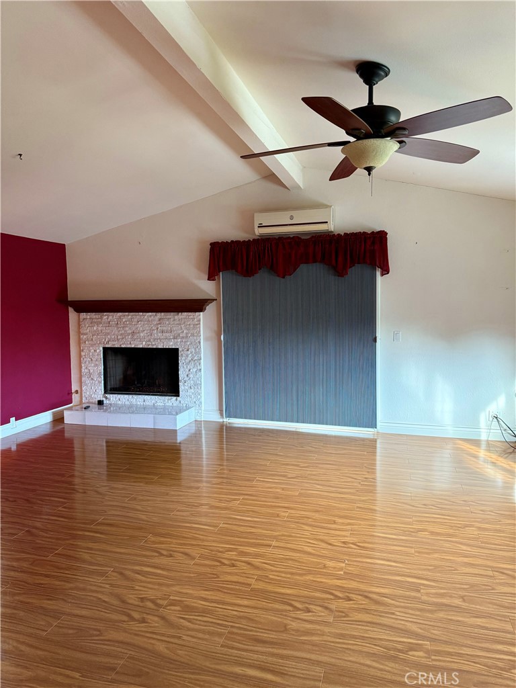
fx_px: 477
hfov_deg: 56.8
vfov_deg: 71.6
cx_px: 258
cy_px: 344
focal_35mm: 24
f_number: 1.78
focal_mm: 6.76
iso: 320
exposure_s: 1/60
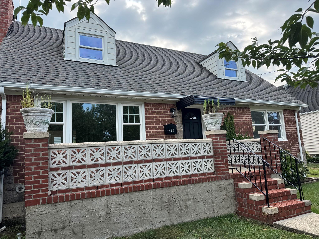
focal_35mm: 24
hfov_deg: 71.6
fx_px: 221
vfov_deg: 56.8
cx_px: 160
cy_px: 120
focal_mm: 6.76
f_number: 1.78
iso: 80
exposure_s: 1/1238
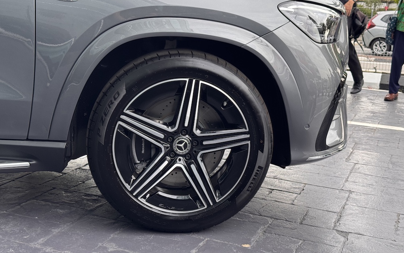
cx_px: 202
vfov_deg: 25.3
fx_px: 562
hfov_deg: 39.6
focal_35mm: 51
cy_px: 110
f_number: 1.78
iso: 64
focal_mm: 6.76
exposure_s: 1/658
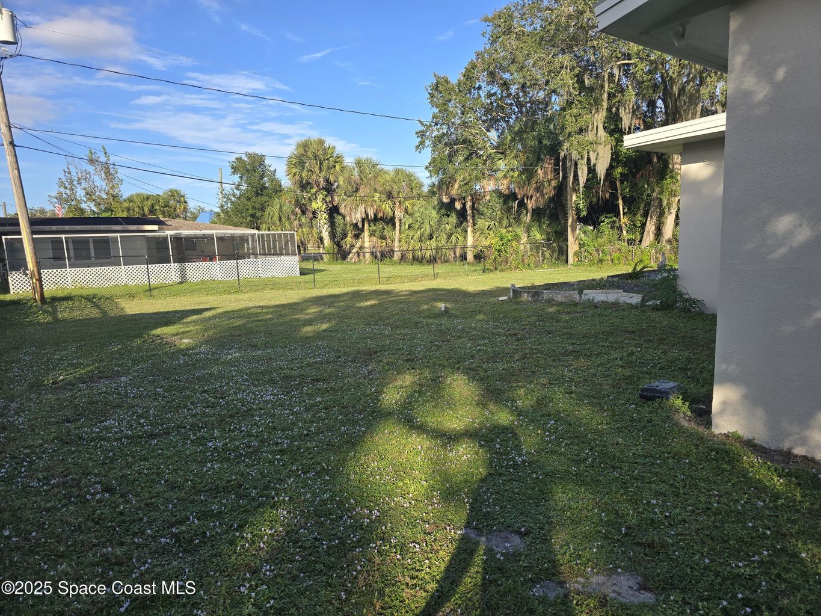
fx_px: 546
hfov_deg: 73.9
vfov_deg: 58.9
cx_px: 410
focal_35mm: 23
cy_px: 308
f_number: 1.7
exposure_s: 1/419
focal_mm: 6.3
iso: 12
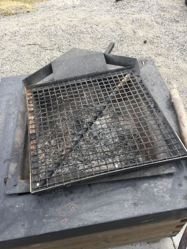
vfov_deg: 58.4
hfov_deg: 45.4
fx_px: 223
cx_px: 94
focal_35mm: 31
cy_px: 124
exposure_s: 1/399
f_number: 2.4
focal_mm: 3.3
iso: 25
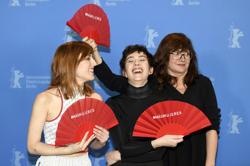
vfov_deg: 14.4
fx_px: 659
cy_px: 83
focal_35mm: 95
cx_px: 125
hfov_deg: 21.5
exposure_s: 1/250
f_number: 3.5
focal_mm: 95
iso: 800
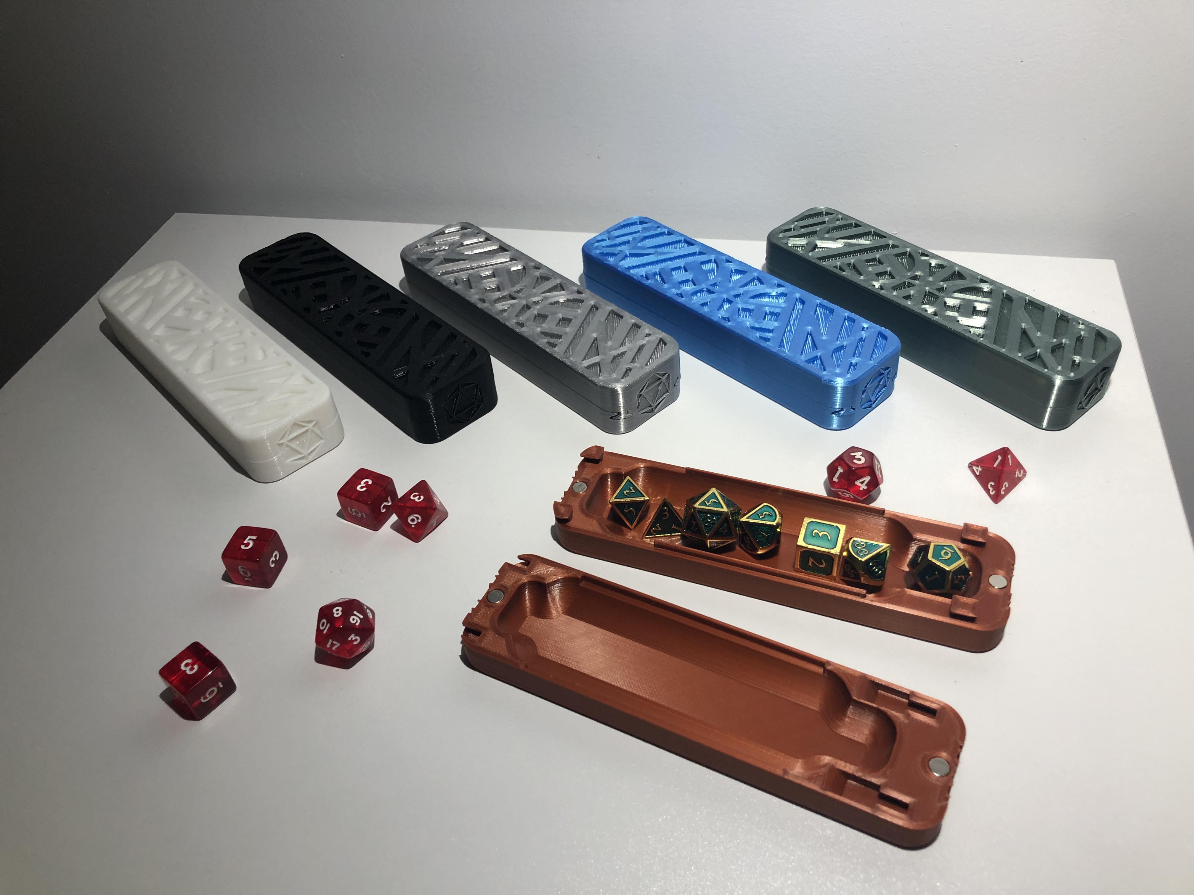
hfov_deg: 63.4
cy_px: 448
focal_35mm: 28
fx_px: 966
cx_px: 597
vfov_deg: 49.7
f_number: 1.8
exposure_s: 1/101
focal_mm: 3.99
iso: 40
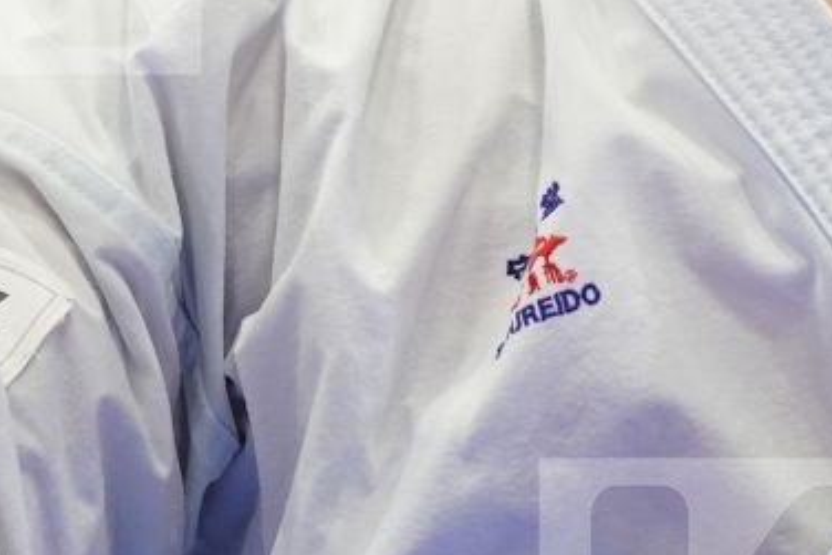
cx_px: 746
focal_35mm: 1915
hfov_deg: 1.1
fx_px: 44272
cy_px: -126
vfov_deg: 0.7
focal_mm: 400
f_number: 2.8
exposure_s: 1/500
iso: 1600
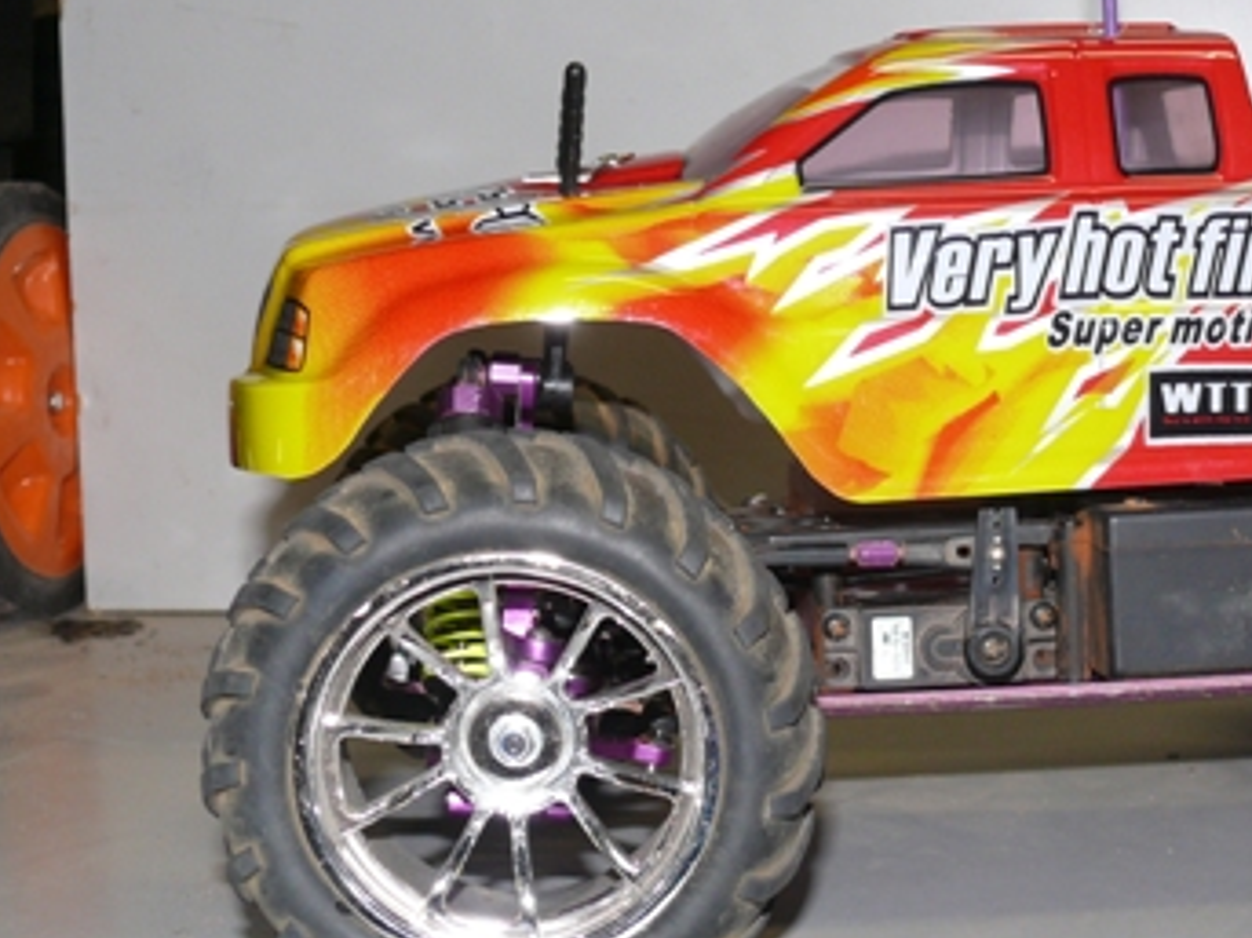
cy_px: 606
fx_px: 2567
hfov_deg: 26.8
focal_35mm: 71
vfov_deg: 20.7
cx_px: 1040
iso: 100
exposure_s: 1/30
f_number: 2.8
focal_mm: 8
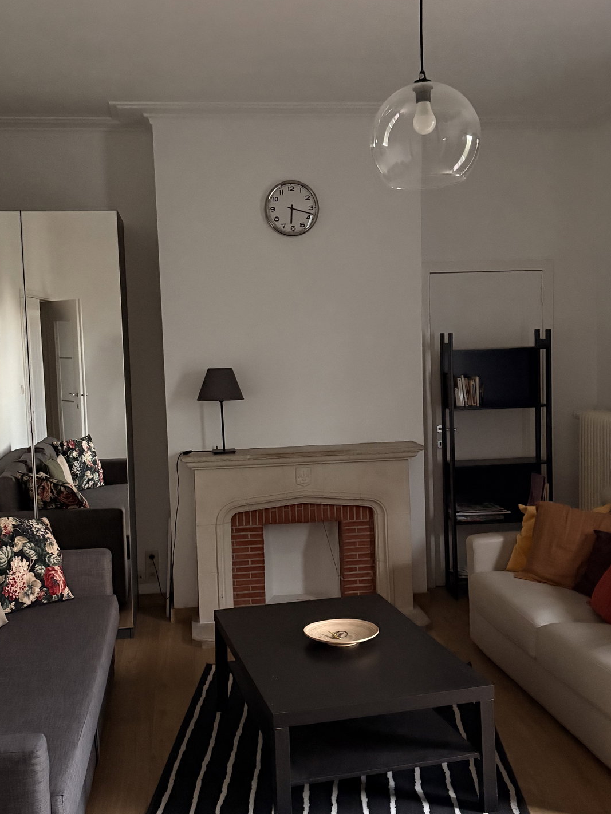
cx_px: 285
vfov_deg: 47.9
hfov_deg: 36.8
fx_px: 918
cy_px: 412
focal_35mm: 39
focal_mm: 5.96
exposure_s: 1/29
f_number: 1.6
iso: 1000
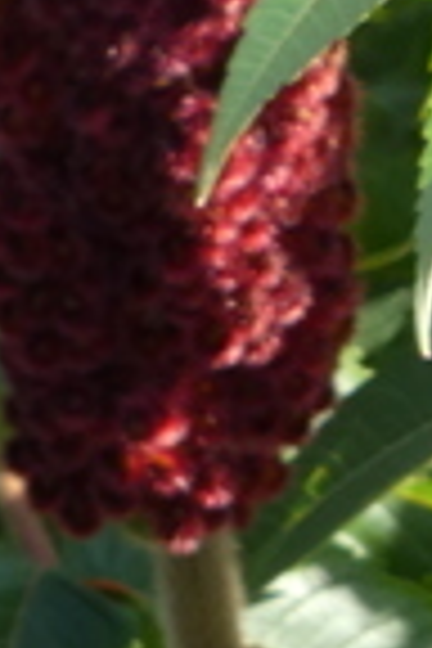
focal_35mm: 1538
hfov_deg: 0.9
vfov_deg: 1.3
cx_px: 1454
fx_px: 27682
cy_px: 207
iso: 80
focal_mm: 47.6
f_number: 5.5
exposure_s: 1/80
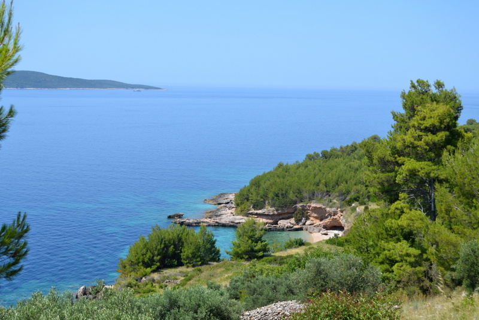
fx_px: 719
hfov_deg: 36.9
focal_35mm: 54
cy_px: 160
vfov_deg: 25.1
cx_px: 240
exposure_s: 1/250
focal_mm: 36
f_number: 5.6
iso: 100
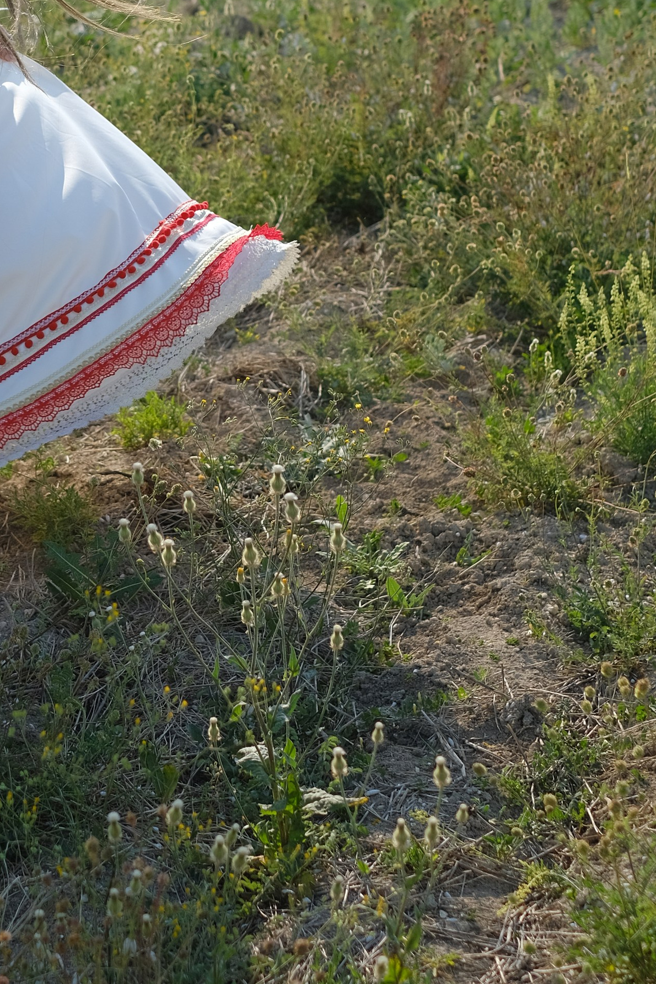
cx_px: 55
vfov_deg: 17.8
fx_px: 3116
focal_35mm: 114
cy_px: 166
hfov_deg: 11.9
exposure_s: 1/1400
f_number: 2.2
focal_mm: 35
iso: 160
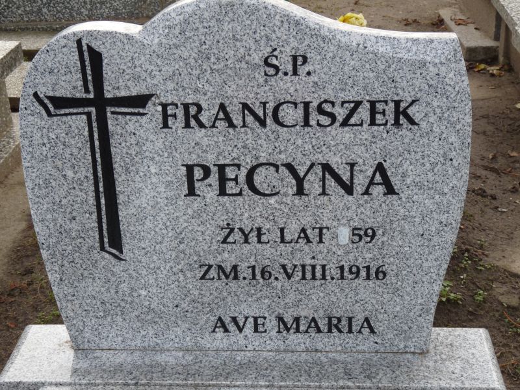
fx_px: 976
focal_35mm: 65
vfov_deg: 22.6
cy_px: 195
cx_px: 260
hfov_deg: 29.8
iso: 100
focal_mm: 11.5
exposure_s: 1/100
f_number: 3.6
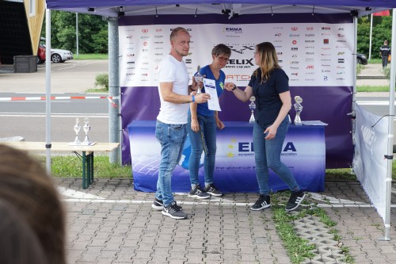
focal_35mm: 60
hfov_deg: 33.4
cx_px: 198
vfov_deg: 22.6
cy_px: 132
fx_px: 660
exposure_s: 1/100
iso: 160
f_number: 7.1
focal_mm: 40
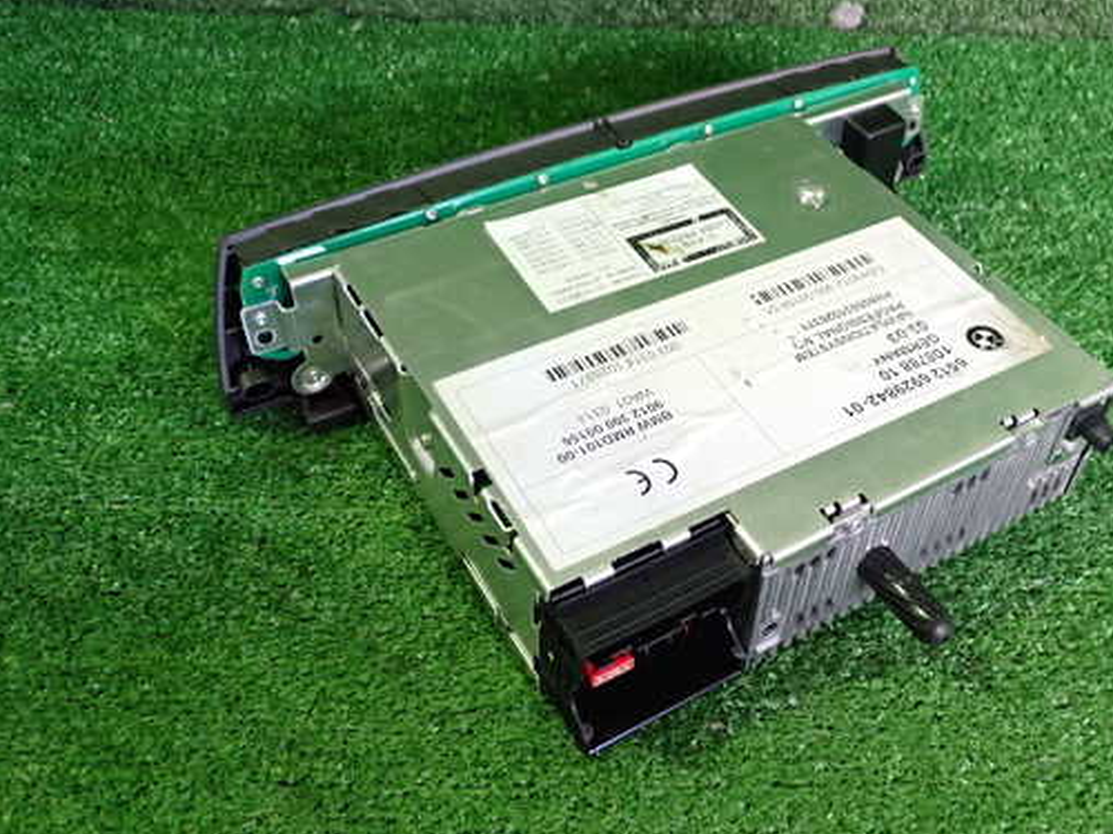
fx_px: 1157
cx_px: 661
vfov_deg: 39.6
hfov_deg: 51.1
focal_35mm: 36
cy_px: 391
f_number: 2.3
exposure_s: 1/30
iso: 400
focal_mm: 5.4
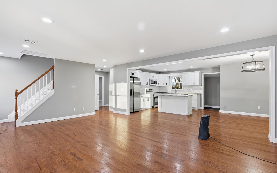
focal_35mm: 18
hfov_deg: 92.6
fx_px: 132
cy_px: 88
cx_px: 135
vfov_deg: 66.4
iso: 100
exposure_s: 1/13
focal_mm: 16.5
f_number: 8
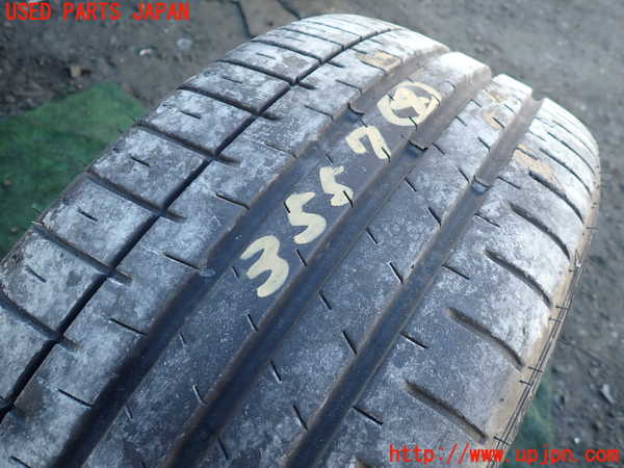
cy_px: 234
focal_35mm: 25
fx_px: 451
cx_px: 312
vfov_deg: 54.9
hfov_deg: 69.4
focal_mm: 4.5
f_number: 2
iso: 100
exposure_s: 1/100
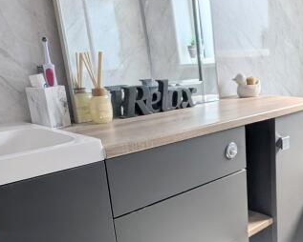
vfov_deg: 36.0
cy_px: 170
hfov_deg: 40.7
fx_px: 368
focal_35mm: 41
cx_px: 283
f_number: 2.2
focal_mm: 1.95
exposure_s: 1/465
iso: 43
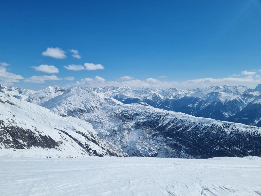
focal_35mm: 26
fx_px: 196
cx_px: 130
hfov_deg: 67.3
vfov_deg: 53.1
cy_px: 98
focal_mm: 5.4
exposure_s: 1/8416
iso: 50
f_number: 1.8
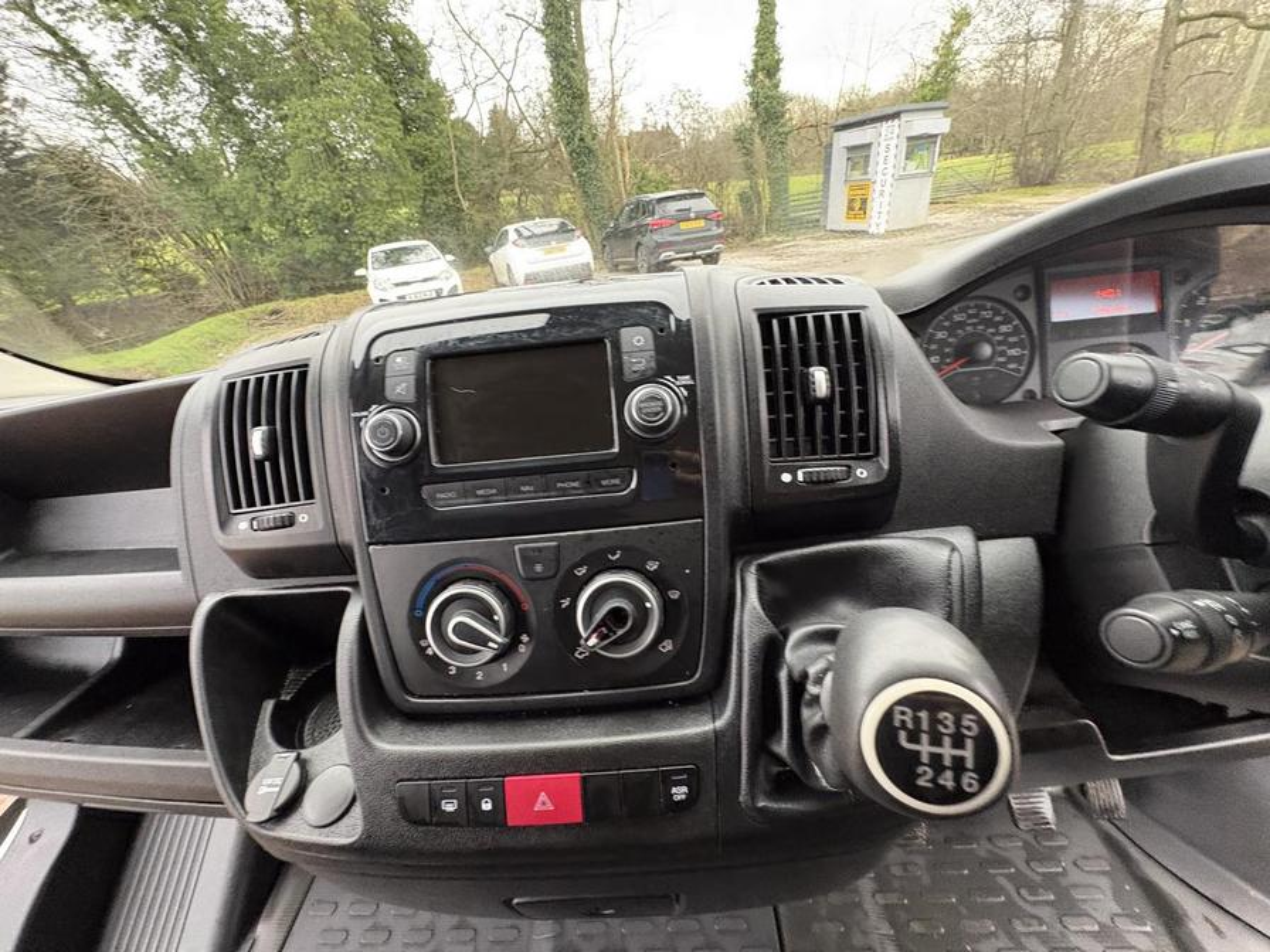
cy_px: 476
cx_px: 635
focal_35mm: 14
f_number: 2.2
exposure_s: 1/60
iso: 640
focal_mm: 2.22
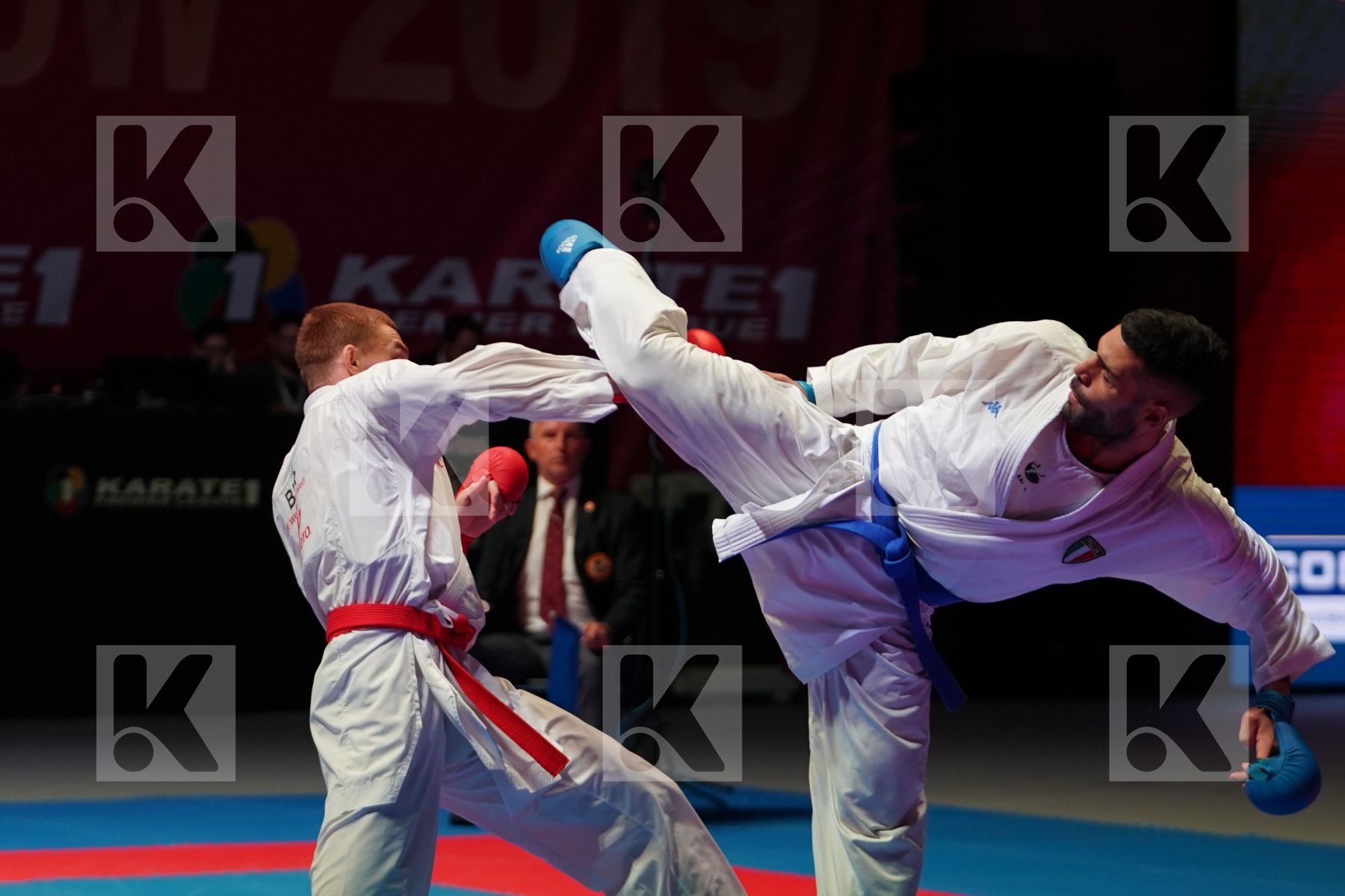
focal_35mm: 133
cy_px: 448
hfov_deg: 15.4
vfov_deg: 10.3
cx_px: 672
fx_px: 4969
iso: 1600
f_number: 2.8
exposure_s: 1/1000
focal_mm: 89
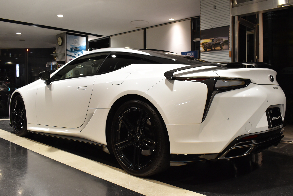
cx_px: 146
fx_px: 257
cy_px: 98
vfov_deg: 41.8
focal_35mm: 32
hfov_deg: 59.5
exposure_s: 1/30
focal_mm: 21
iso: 1100
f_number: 8
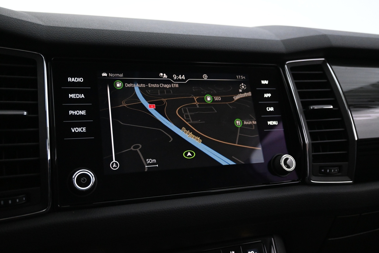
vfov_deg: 39.1
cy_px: 126
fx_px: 355
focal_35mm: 34
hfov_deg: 56.1
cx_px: 190
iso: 3600
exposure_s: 1/40
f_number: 4
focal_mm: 22.5
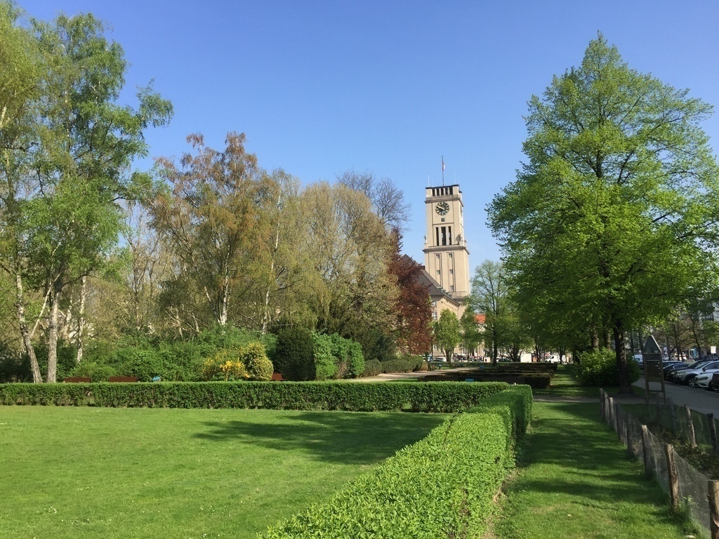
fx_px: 602
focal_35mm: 29
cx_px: 360
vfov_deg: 48.2
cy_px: 270
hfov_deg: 61.7
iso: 32
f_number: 2.2
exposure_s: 1/1319
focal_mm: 4.15
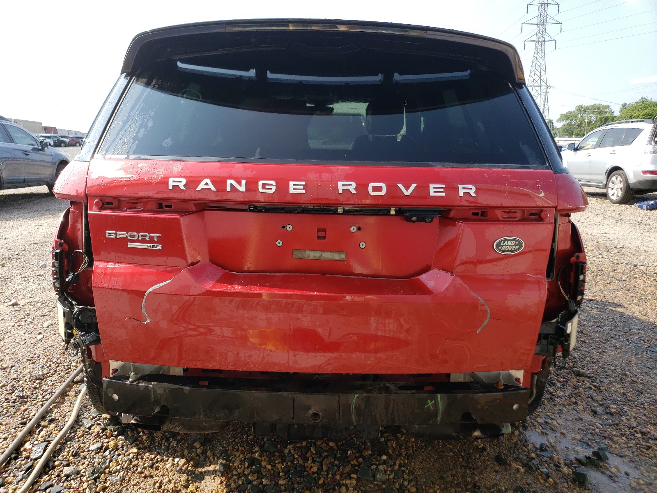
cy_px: 246
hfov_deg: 67.3
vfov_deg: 53.1
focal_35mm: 26
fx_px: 493
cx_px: 328
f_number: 1.5
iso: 50
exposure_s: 1/1250
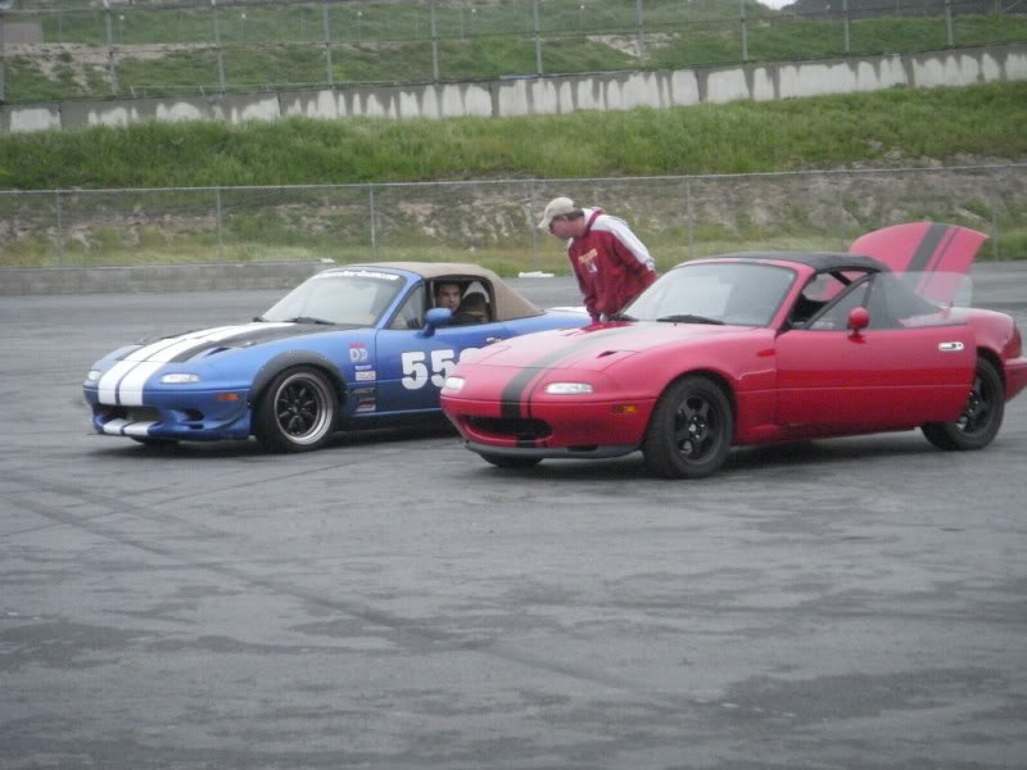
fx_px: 3382
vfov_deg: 13.0
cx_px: 514
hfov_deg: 17.3
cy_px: 385
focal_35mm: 114
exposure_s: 1/320
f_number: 4.2
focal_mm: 18.9
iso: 800
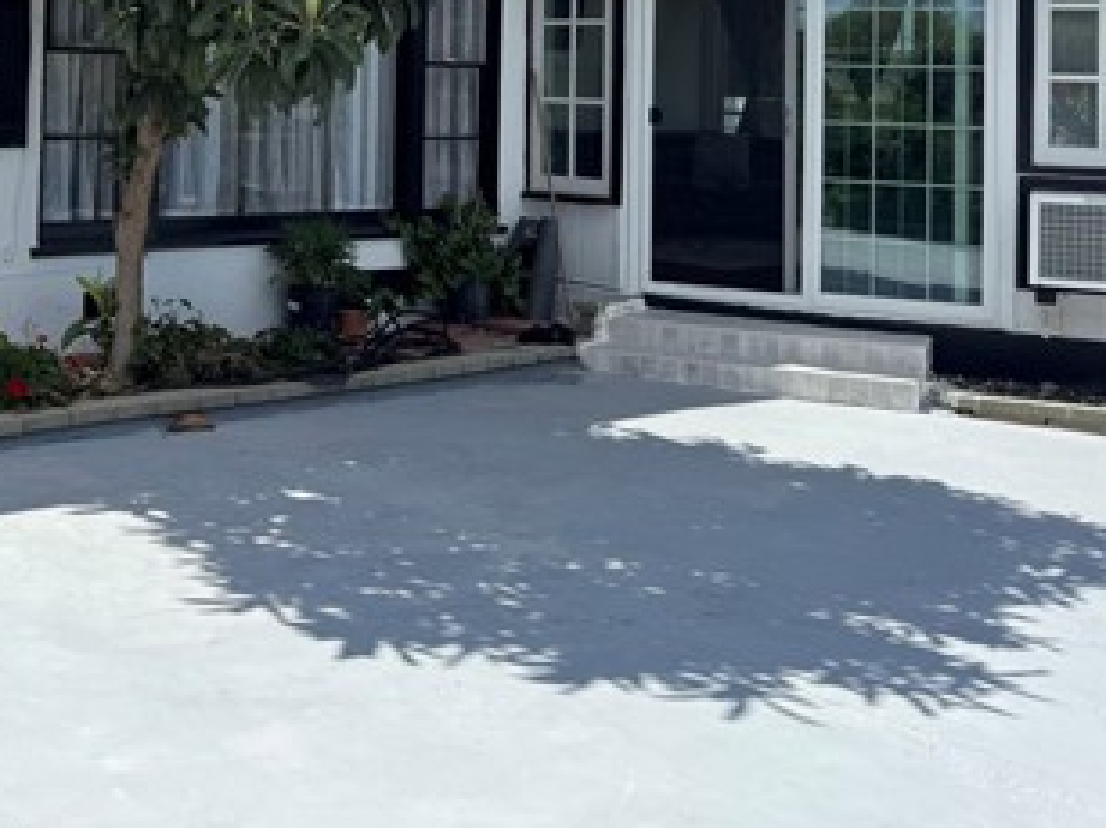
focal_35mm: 50
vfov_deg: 27.5
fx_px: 1597
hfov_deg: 36.3
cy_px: 11
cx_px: 148
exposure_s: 1/4049
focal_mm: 6.76
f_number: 1.78
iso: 80
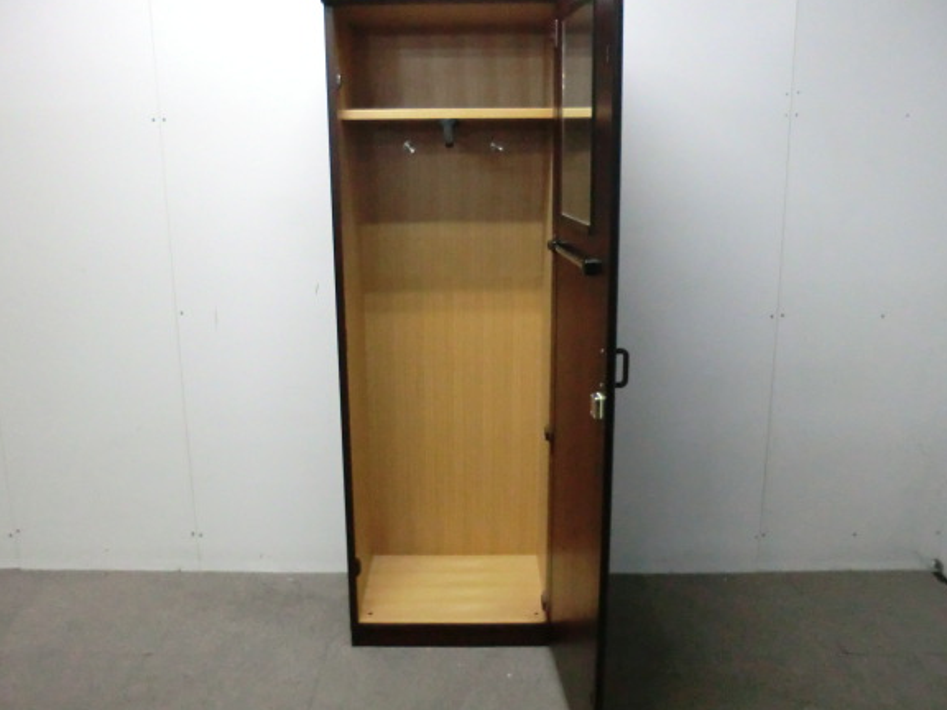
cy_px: 332
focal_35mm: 30
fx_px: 821
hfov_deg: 59.9
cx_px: 457
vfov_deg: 46.8
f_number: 3.2
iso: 640
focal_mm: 4.9
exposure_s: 1/60
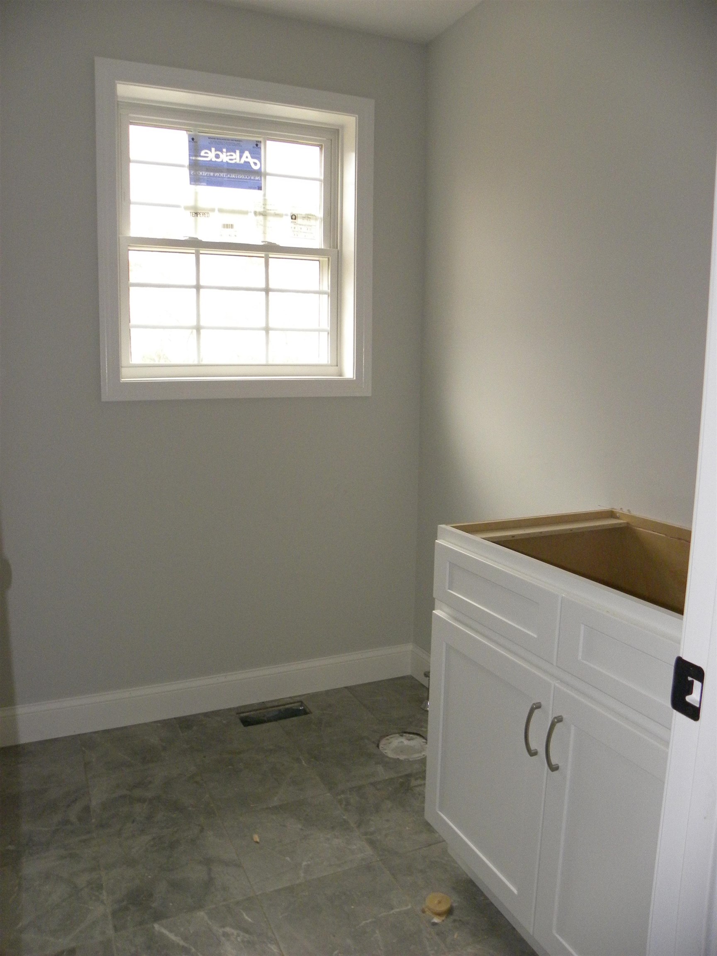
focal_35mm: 26
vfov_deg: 67.3
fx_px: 718
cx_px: 358
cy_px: 478
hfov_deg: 53.1
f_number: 2.8
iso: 336
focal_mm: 4.6
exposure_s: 1/67.2
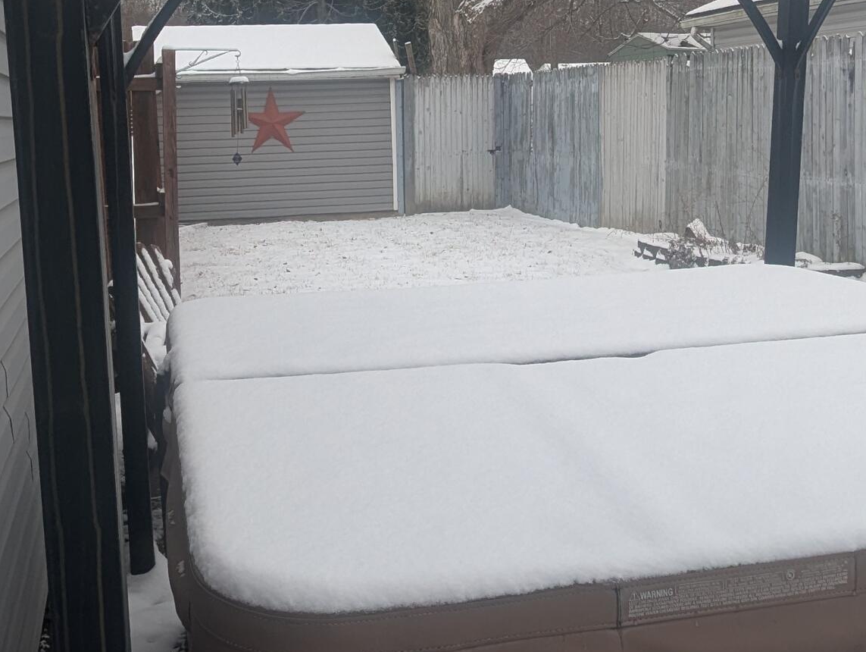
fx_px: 1052
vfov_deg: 34.2
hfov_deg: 44.6
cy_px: 232
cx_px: 372
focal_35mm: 42
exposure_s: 1/684
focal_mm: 2.35
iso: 45
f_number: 2.2
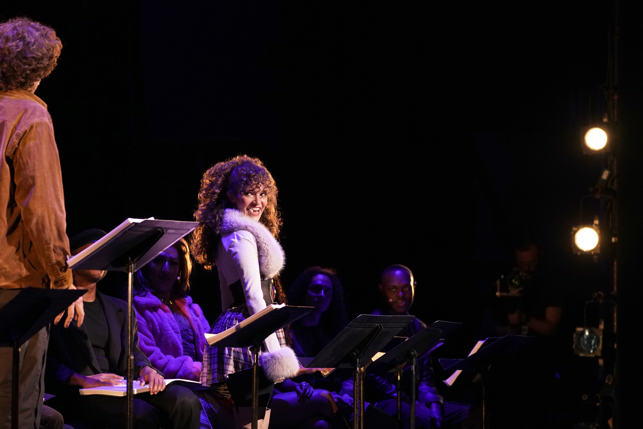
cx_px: 245
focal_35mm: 229
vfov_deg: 6.0
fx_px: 4091
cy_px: 272
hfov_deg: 9.0
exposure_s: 1/125
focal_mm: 171
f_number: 5.6
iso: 2500
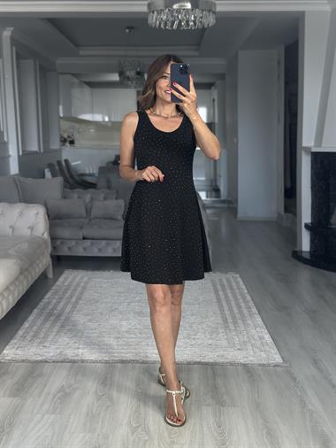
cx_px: 168
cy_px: 224
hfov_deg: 30.3
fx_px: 621
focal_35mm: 48
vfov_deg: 39.6
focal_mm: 6.86
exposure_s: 1/121
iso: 125
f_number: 1.78
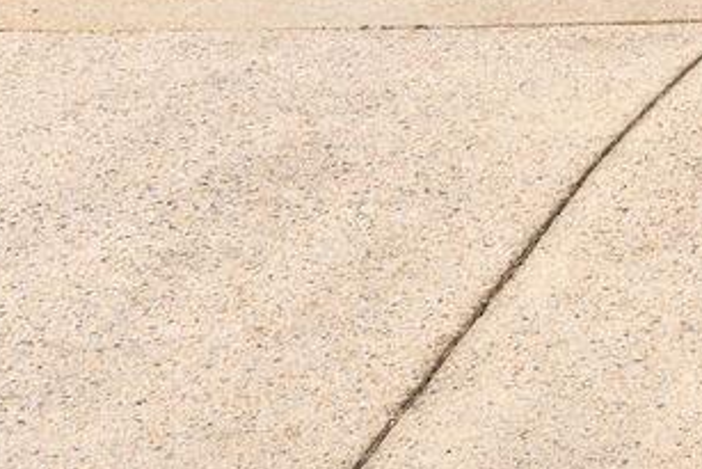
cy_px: -691
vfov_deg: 7.8
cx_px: 1575
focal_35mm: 163
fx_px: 3180
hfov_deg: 11.0
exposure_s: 1/800
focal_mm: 29
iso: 200
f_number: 8
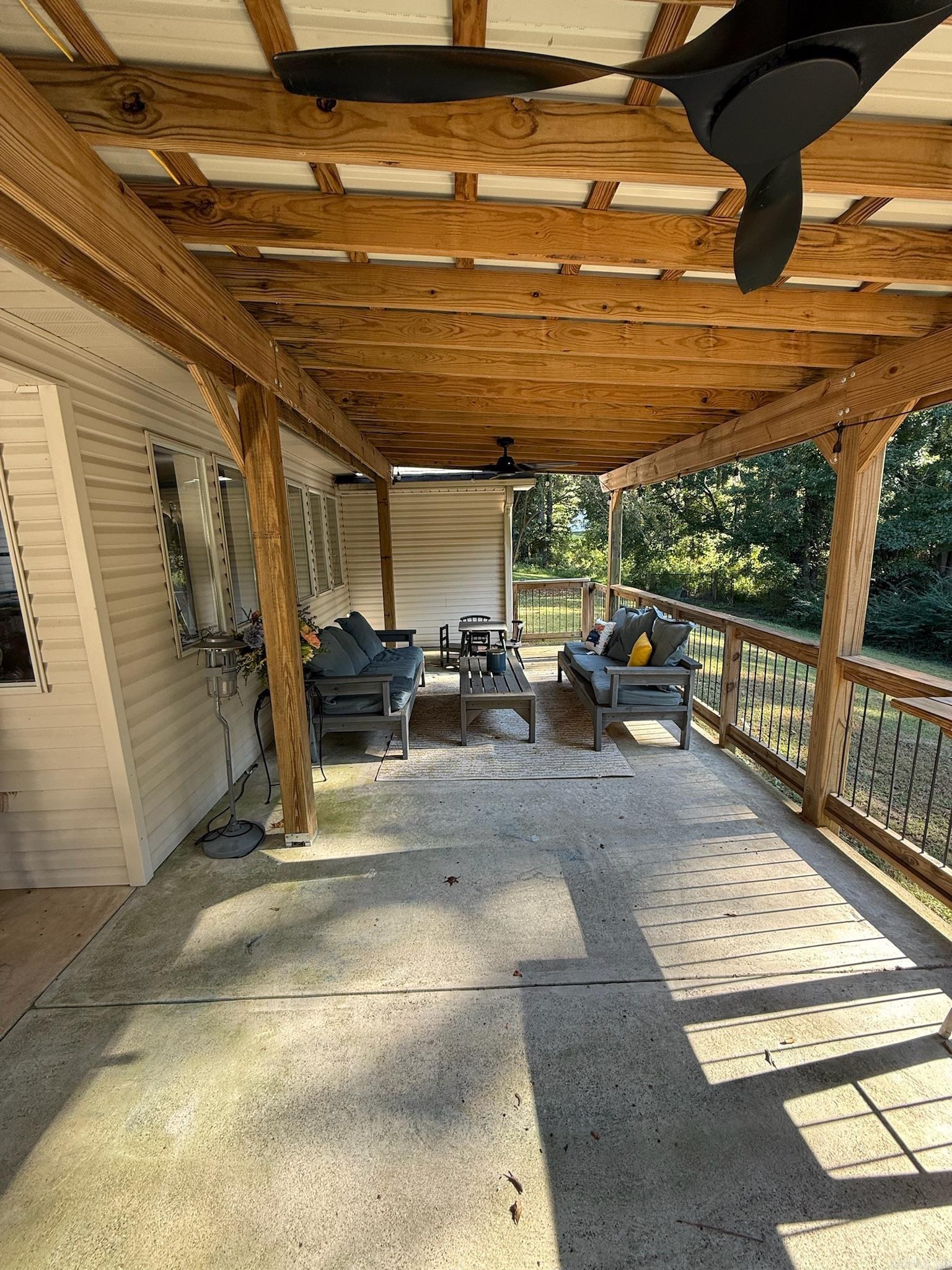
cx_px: 476
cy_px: 635
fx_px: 513
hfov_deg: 85.7
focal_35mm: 14
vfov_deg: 102.1
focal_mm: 2.22
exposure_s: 1/99
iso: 50
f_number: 2.2
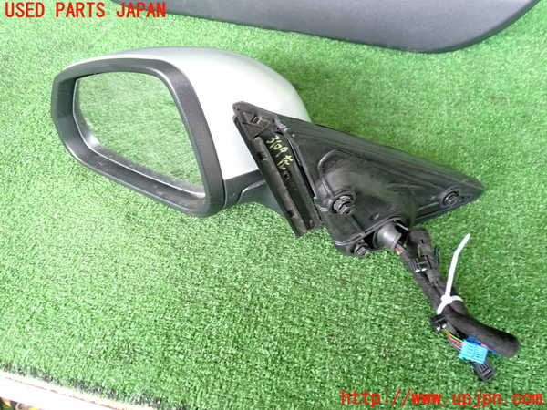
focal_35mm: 30
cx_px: 274
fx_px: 474
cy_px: 205
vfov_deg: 46.8
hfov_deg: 60.0
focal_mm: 5.4
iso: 200
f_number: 2.3
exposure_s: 1/30
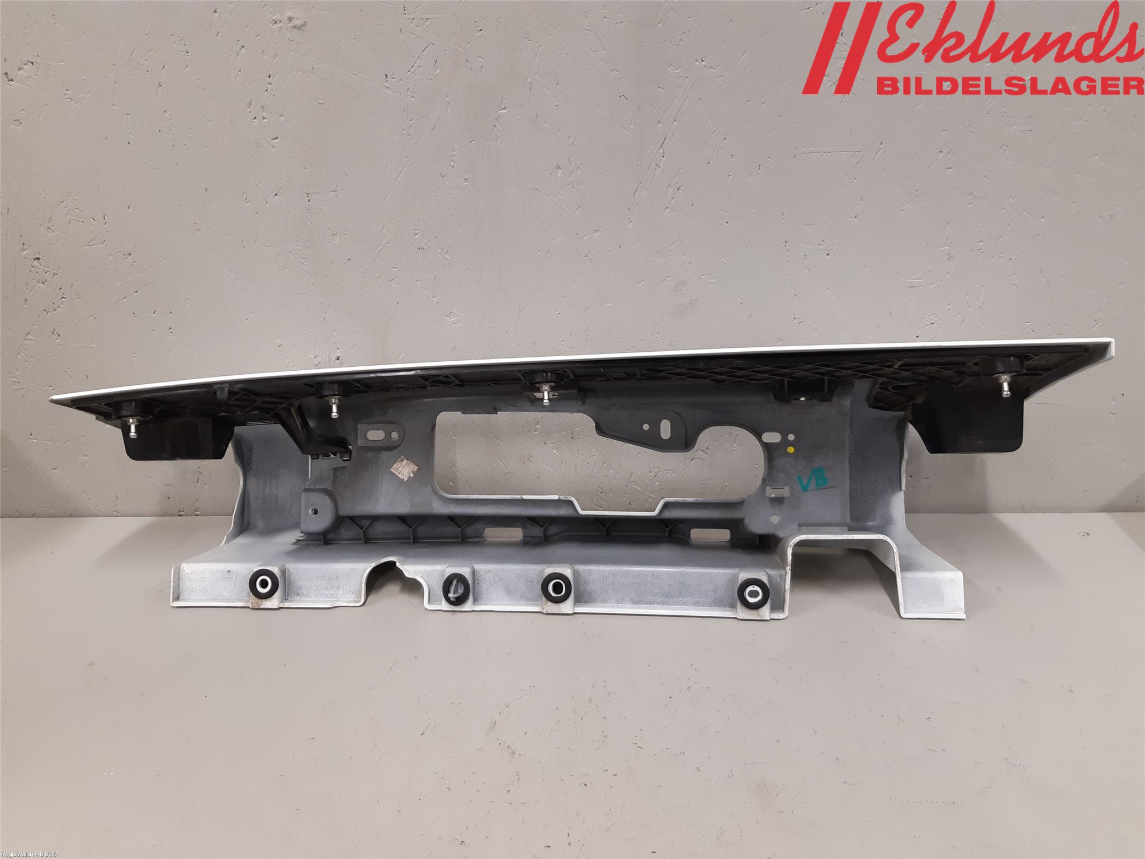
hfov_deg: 67.3
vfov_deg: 53.1
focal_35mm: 26
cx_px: 572
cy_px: 430
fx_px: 860
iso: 160
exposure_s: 1/50
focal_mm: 3.93
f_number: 1.7
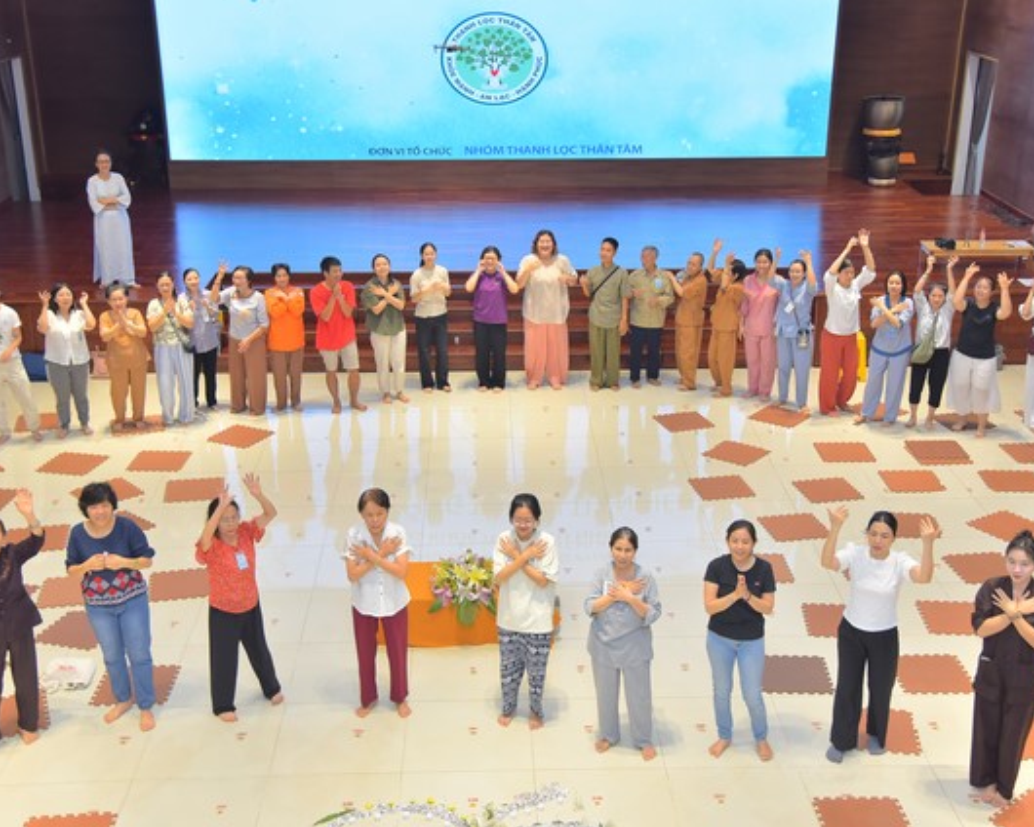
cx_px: 525
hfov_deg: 40.3
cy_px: 407
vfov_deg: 32.7
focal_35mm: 46
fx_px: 1408
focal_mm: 40
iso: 1000
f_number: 4.5
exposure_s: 1/125
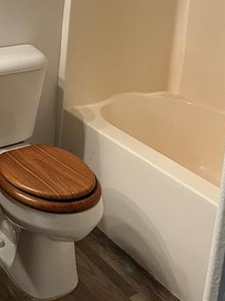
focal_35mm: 58
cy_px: -19
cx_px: -20
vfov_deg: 30.2
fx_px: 503
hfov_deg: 23.7
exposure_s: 1/60
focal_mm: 5.1
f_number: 1.6
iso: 160
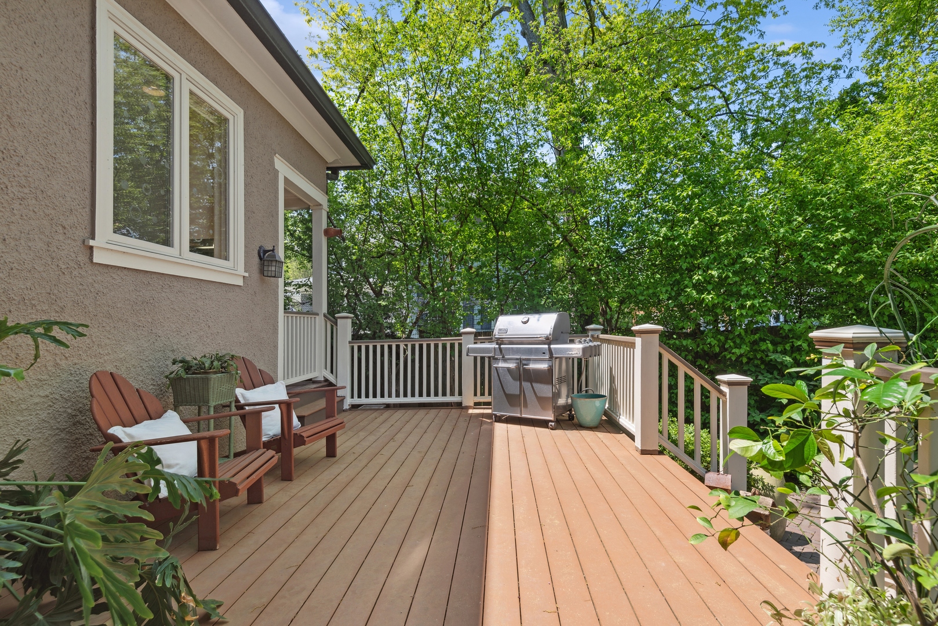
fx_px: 417
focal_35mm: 16
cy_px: 313
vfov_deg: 73.8
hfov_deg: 96.7
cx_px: 469
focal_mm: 16
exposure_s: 1/160
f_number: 9
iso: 200
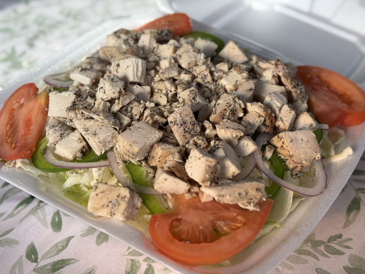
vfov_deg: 30.3
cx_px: 182
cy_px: 137
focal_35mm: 48
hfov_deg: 39.7
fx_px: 506
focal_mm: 6.76
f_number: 1.78
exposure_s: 1/170
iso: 80
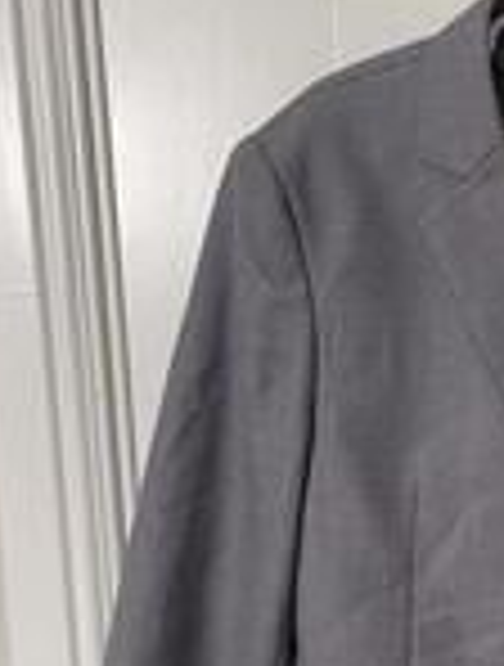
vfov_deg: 29.9
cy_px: 468
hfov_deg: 21.5
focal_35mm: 64
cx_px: 594
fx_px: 1235
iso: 100
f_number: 1.6
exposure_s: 1/60
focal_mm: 5.1
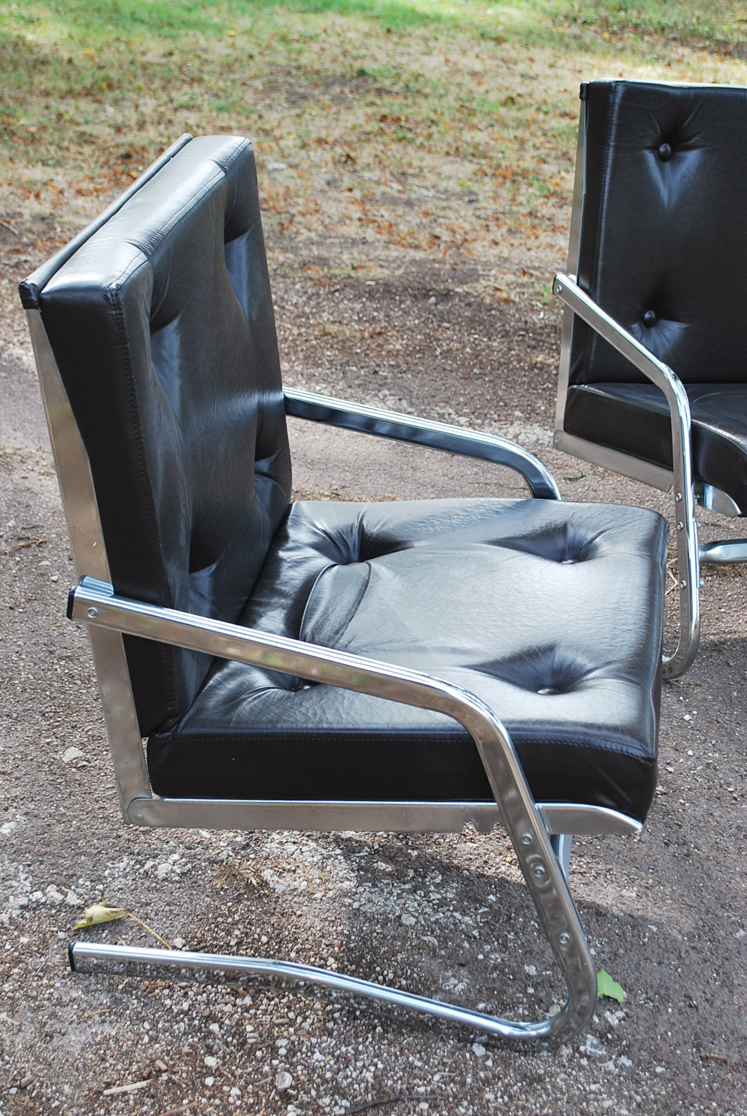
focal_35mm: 54
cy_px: 558
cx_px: 374
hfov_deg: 25.1
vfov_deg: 36.8
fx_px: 1676
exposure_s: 1/80
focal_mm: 36
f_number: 5.3
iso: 200
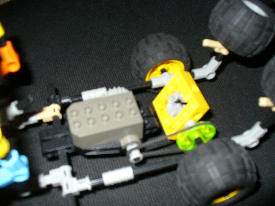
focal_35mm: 37
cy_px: 103
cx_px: 138
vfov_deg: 38.7
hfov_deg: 50.1
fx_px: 294
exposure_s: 1/60
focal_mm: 6.1
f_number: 2.8
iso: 100
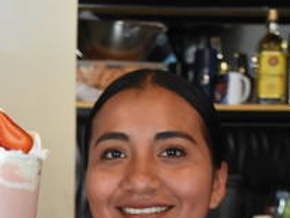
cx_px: 10
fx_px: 998
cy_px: 226
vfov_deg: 12.3
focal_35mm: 119
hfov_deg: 16.2
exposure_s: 1/100
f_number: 5.6
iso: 2000
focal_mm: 34
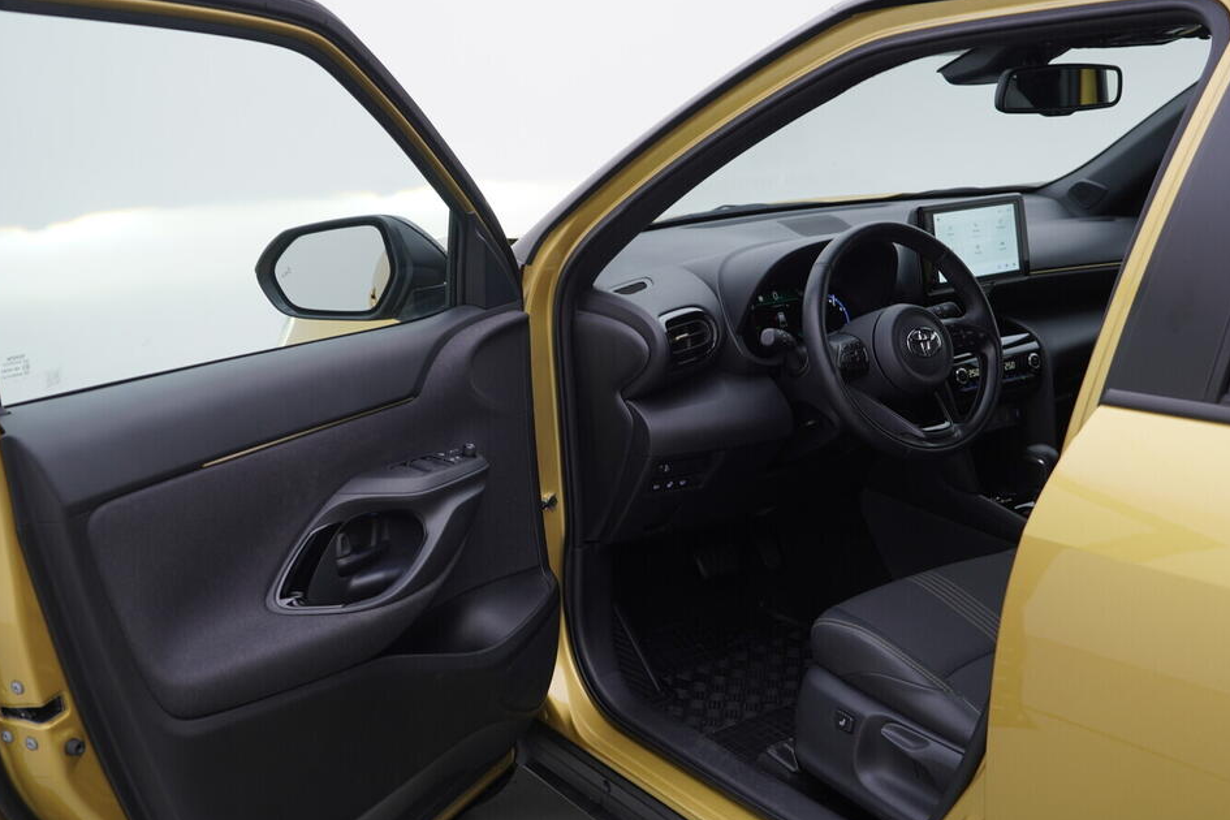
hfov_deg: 49.5
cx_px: 569
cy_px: 405
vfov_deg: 34.2
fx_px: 1332
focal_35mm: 39
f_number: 3.5
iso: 125
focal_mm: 24
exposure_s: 1/60
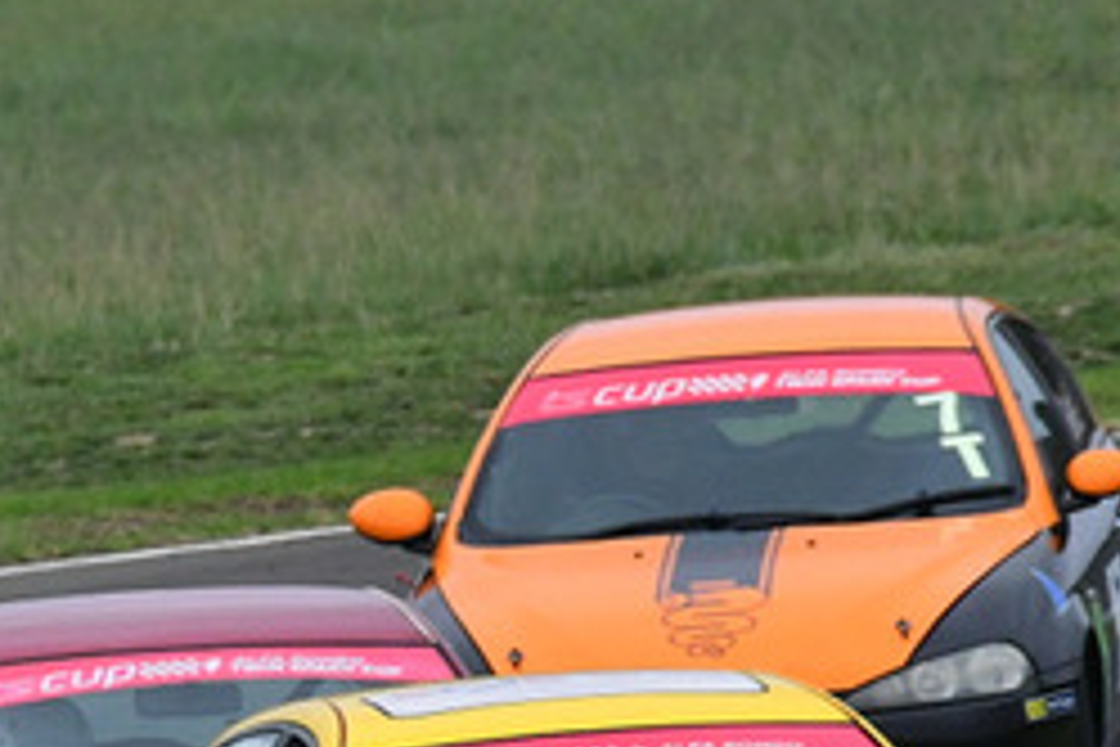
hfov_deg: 0.9
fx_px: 75034
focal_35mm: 2412
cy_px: 670
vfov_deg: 0.6
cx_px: 58
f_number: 10
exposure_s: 1/640
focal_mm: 500
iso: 2000
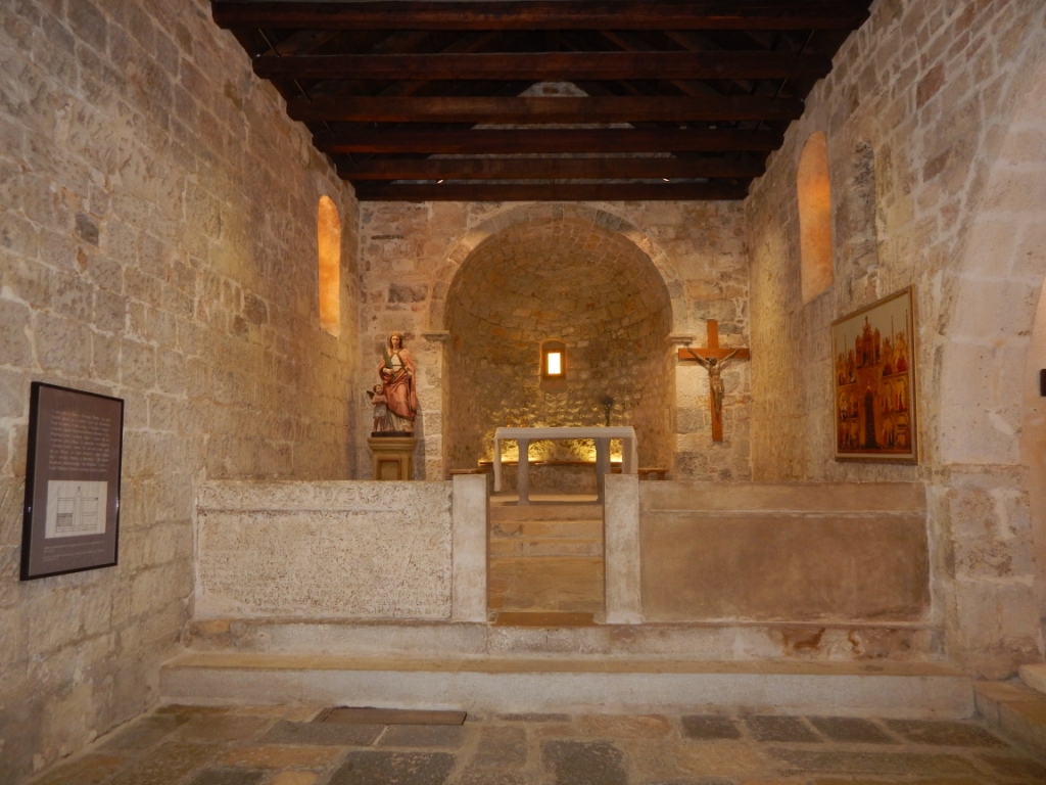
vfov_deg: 61.1
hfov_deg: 76.4
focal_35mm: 22
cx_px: 523
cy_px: 392
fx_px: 665
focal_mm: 4
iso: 200
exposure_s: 1/30
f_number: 3
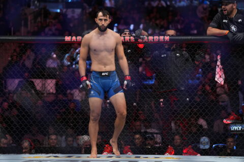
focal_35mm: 105
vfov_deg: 13.0
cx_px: 122
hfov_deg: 19.5
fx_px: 712
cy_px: 81
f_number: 2.8
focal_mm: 105
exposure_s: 1/2000
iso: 2500
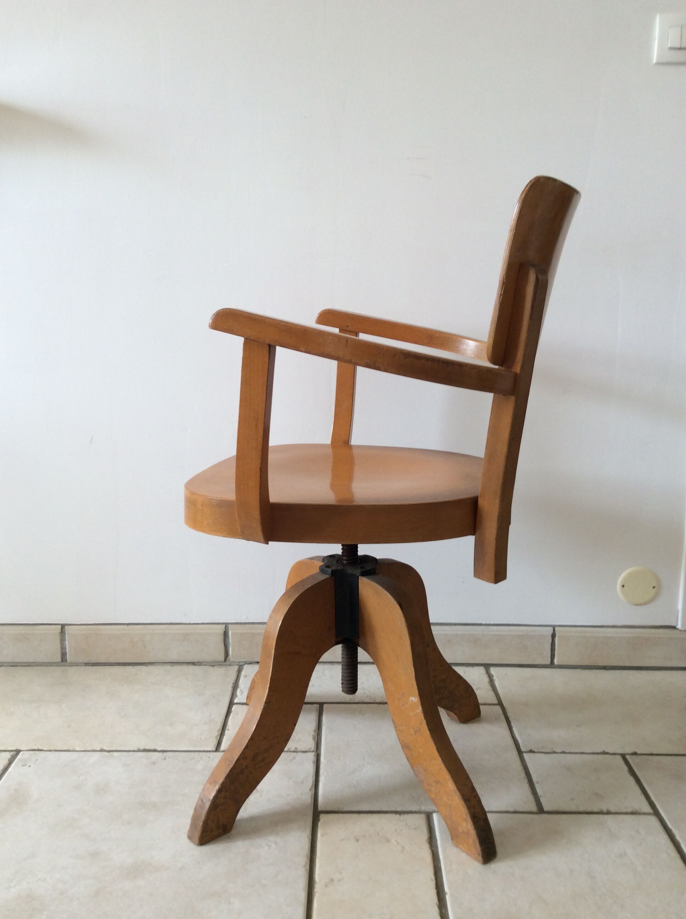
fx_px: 848
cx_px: 343
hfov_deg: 44.1
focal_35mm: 32
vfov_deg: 56.9
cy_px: 460
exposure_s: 1/25
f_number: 2.4
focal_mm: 3.3
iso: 32
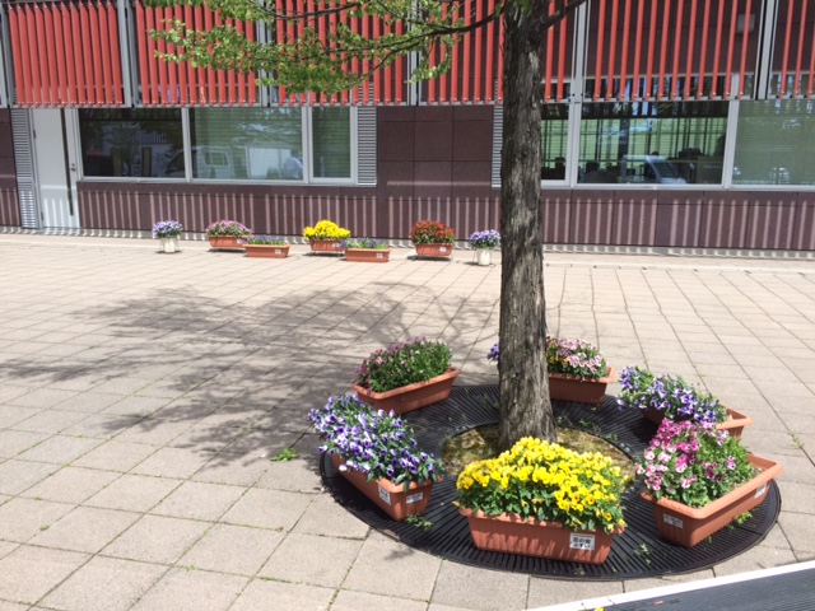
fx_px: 683
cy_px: 306
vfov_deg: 48.2
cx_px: 408
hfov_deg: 61.7
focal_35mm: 29
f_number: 2.2
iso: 32
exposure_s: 1/1282
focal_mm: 4.15
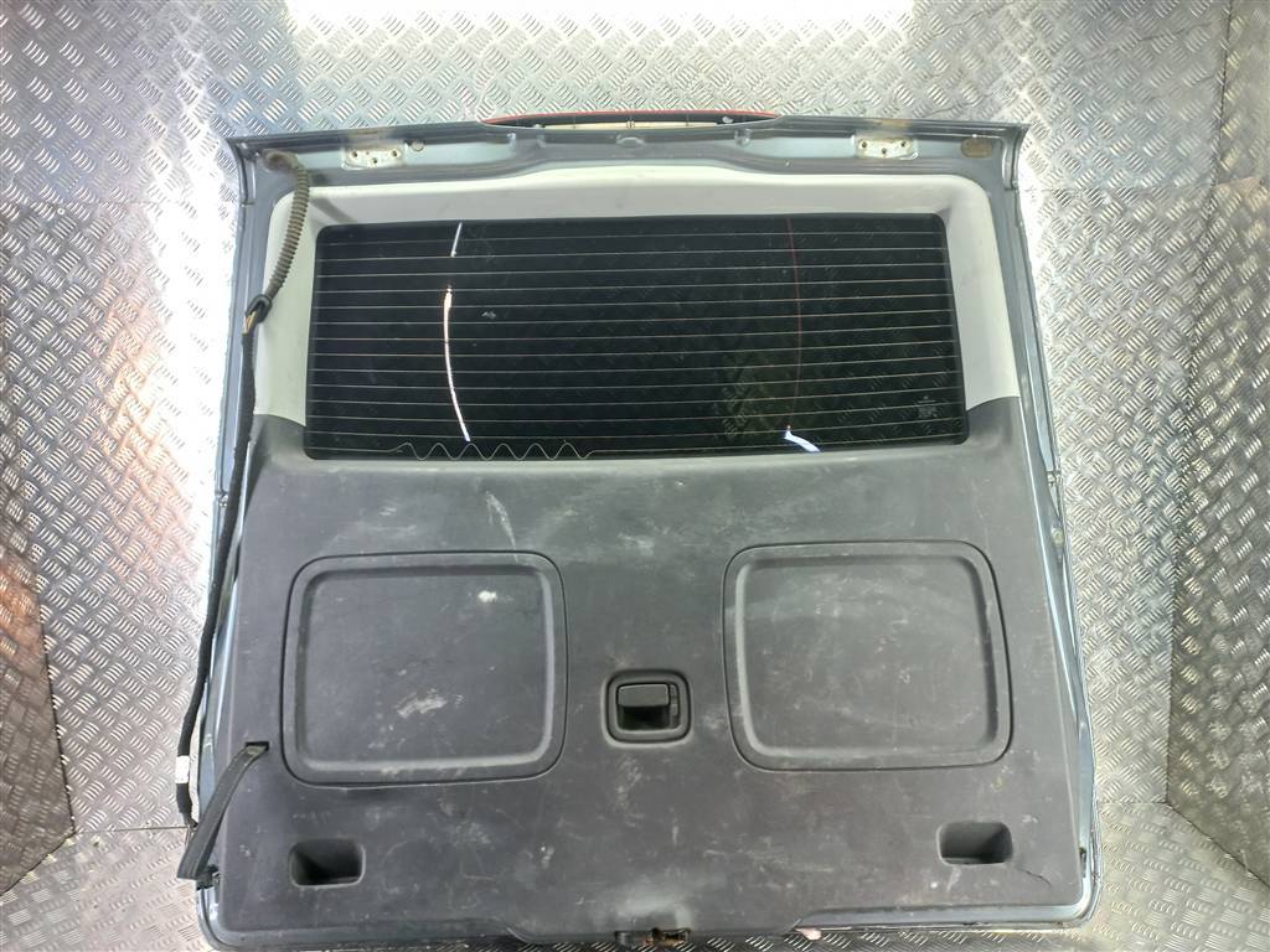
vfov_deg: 54.9
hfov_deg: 69.4
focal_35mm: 25
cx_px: 635
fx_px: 917
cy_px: 476
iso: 200
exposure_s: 1/50
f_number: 1.8
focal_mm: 4.6
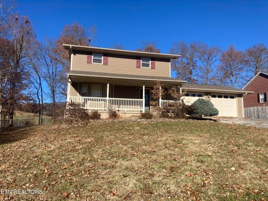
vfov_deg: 49.7
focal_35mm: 28
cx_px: 134
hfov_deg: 63.4
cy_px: 100
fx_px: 217
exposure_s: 1/1845
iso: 20
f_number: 1.8
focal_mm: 3.99
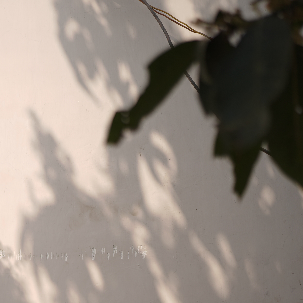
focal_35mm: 76
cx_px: -39
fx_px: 753
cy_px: 216
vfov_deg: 22.6
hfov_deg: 21.5
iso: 80
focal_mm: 35
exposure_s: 1/2500
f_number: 1.4
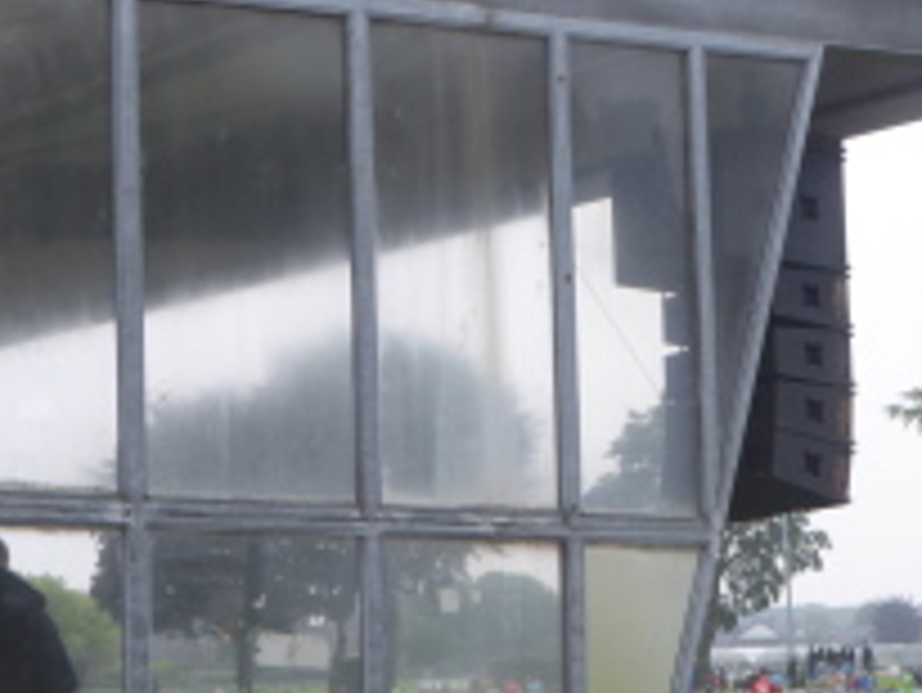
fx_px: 2345
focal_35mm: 88
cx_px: 639
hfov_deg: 22.1
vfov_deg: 16.7
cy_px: 554
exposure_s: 1/60
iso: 160
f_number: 6.3
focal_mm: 7.2
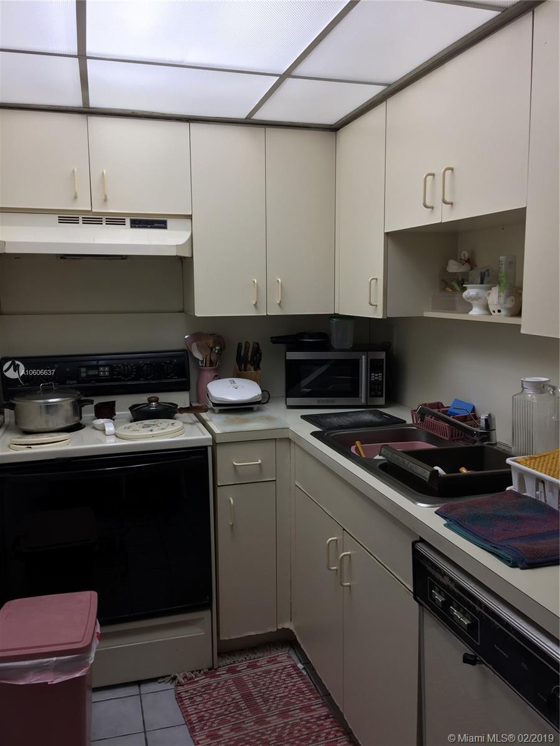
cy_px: 373
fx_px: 626
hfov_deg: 48.2
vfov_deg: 61.7
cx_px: 280
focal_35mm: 29
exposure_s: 1/60
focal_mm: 4.15
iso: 32
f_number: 2.2
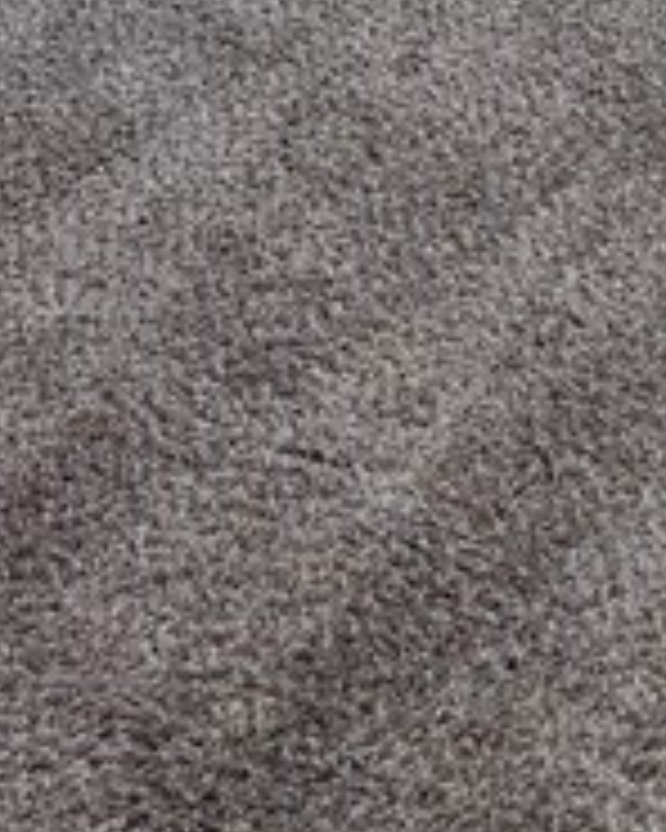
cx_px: 500
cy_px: -1048
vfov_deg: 12.7
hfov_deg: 12.4
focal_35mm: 124
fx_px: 3055
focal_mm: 6.3
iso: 125
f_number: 1.7
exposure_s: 1/120
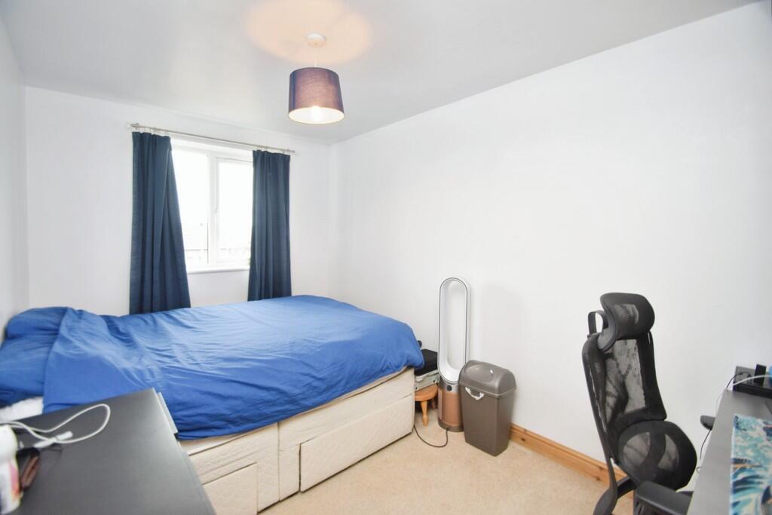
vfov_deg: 77.3
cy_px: 258
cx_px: 386
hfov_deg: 100.4
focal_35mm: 15
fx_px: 322
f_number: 4
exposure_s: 1/60
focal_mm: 10
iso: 800
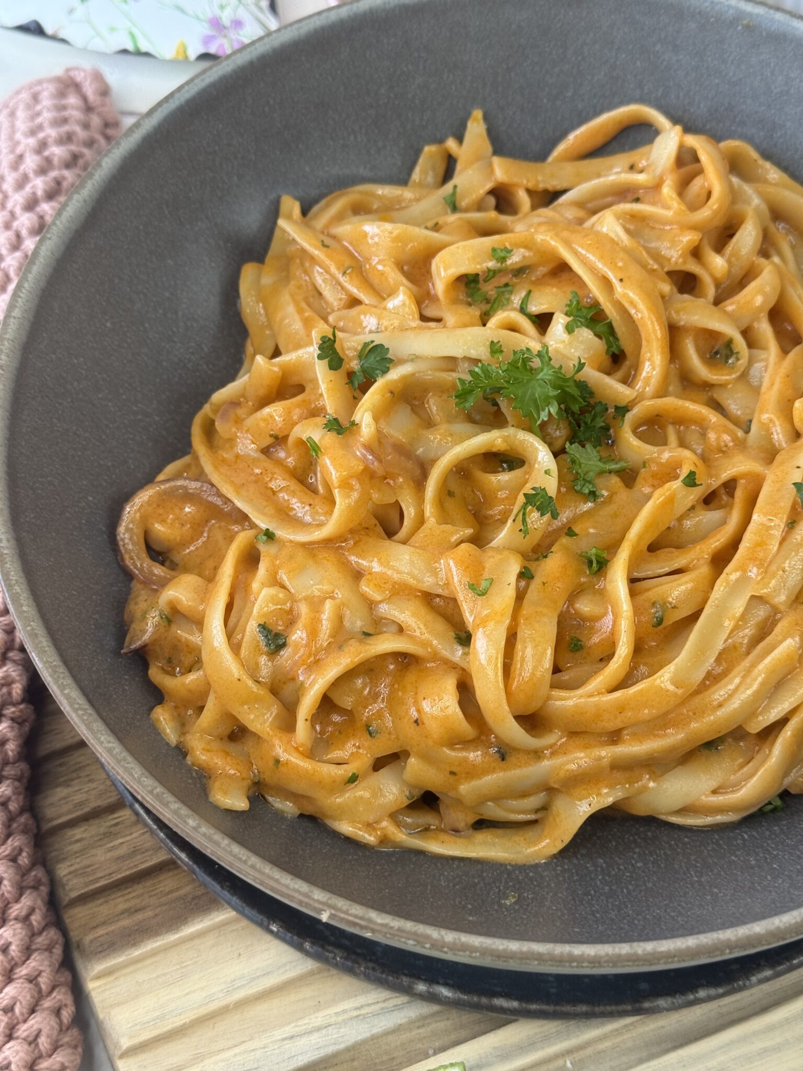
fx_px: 1485
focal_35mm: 48
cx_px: 402
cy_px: 536
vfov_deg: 39.7
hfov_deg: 30.3
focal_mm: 6.76
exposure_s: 1/121
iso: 80
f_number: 1.78
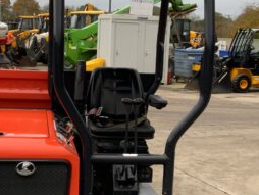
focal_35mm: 73
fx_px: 547
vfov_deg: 20.1
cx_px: 105
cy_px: 129
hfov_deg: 26.6
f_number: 1.8
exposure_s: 1/122
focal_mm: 3
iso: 40
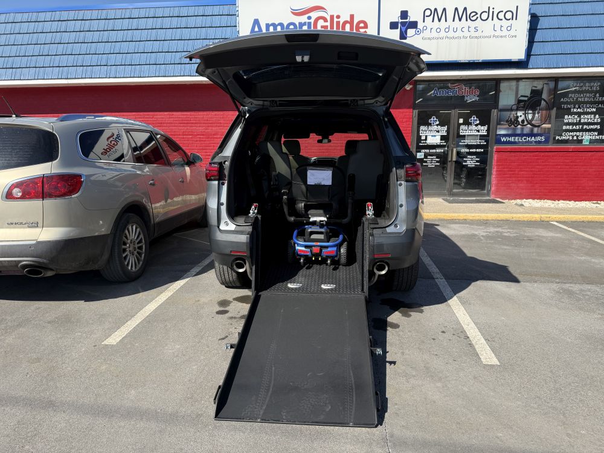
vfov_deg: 56.8
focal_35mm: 24
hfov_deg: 71.6
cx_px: 302
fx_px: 419
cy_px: 226
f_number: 1.78
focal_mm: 6.76
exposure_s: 1/3021
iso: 100
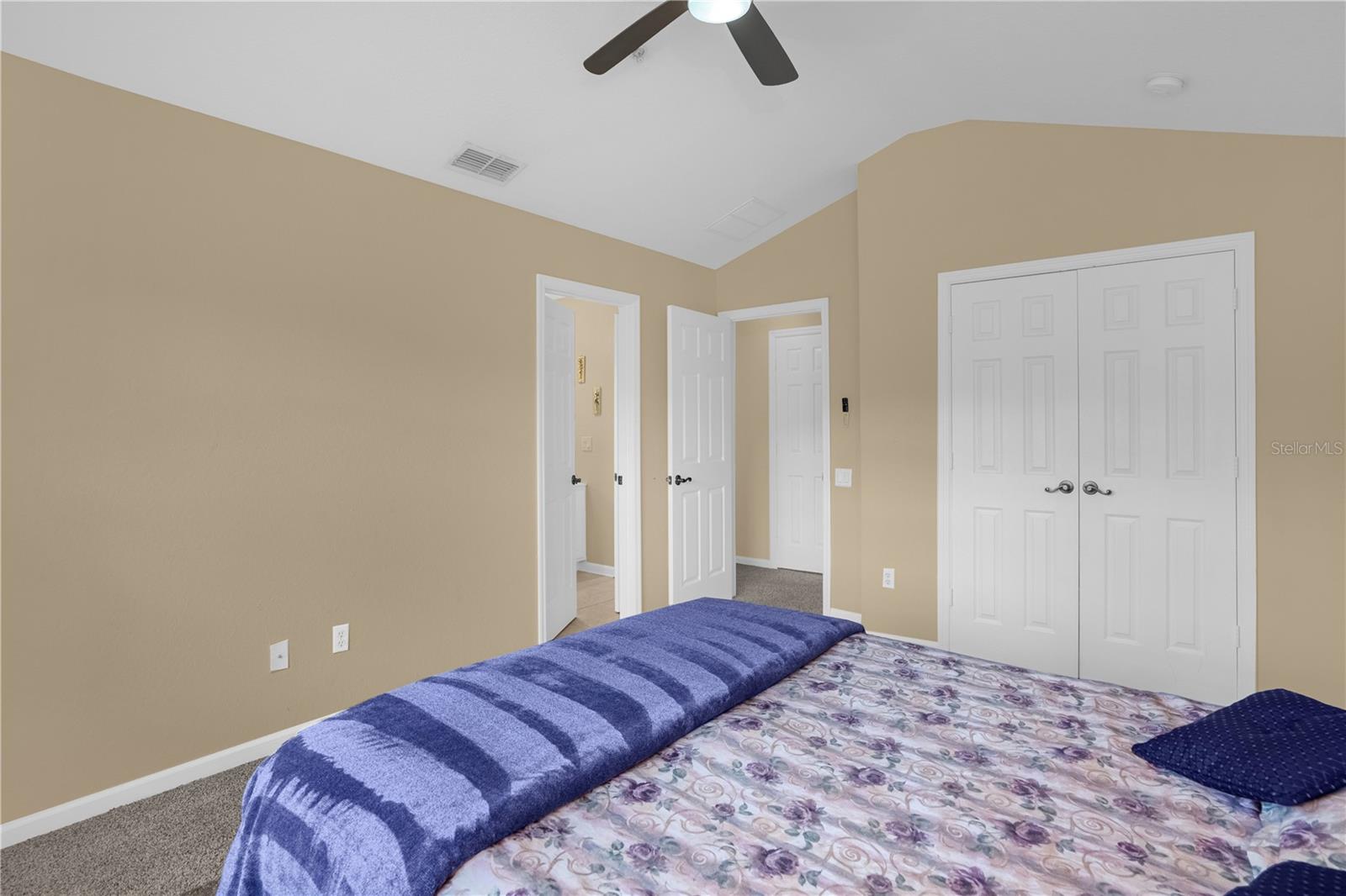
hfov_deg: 96.7
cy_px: 448
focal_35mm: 16
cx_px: 673
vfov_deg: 73.7
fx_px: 598
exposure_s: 1/2000
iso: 2000
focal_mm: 16
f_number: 6.3
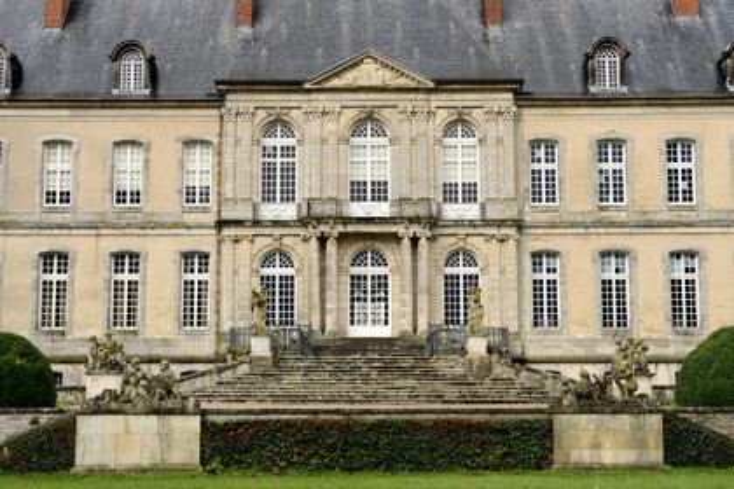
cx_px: 367
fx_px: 1121
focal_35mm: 55
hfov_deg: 36.2
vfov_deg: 24.6
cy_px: 244
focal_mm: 55
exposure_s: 1/125
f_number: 11
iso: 200
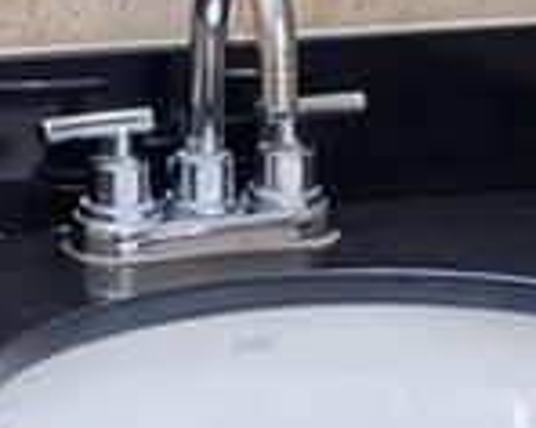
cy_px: 11
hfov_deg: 14.6
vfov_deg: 11.6
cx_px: 167
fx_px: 2091
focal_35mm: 132
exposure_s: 1/40
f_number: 1.8
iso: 250
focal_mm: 4.25
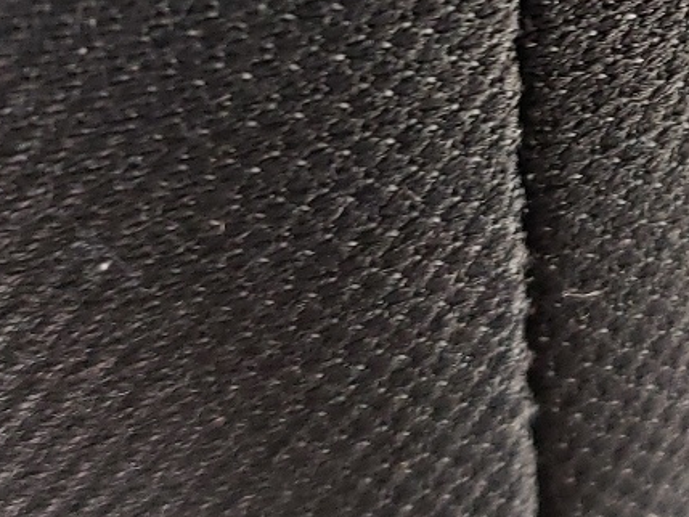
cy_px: -24
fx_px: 1931
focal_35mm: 97
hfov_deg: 19.2
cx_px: 801
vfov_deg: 14.9
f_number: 1.5
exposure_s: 1/60.2
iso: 170
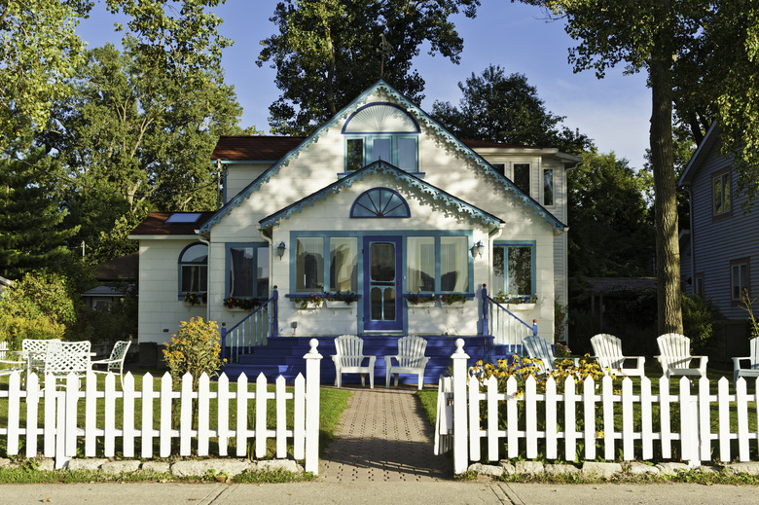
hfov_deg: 41.1
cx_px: 380
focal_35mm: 48
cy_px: 252
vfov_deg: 28.0
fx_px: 1011
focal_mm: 48
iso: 200
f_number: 8
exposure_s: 1/250
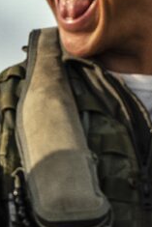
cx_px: 141
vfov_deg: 1.2
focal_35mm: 1710
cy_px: 113
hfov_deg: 0.8
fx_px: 10813
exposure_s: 1/640
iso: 200
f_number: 5
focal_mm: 261.2
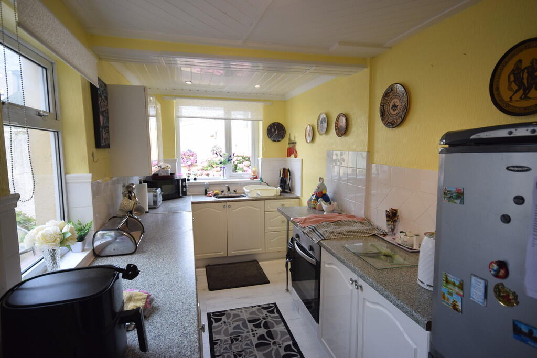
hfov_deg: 85.4
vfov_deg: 63.2
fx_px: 291
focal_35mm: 20
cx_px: 268
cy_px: 179
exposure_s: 1/125
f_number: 5.6
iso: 400
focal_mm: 13
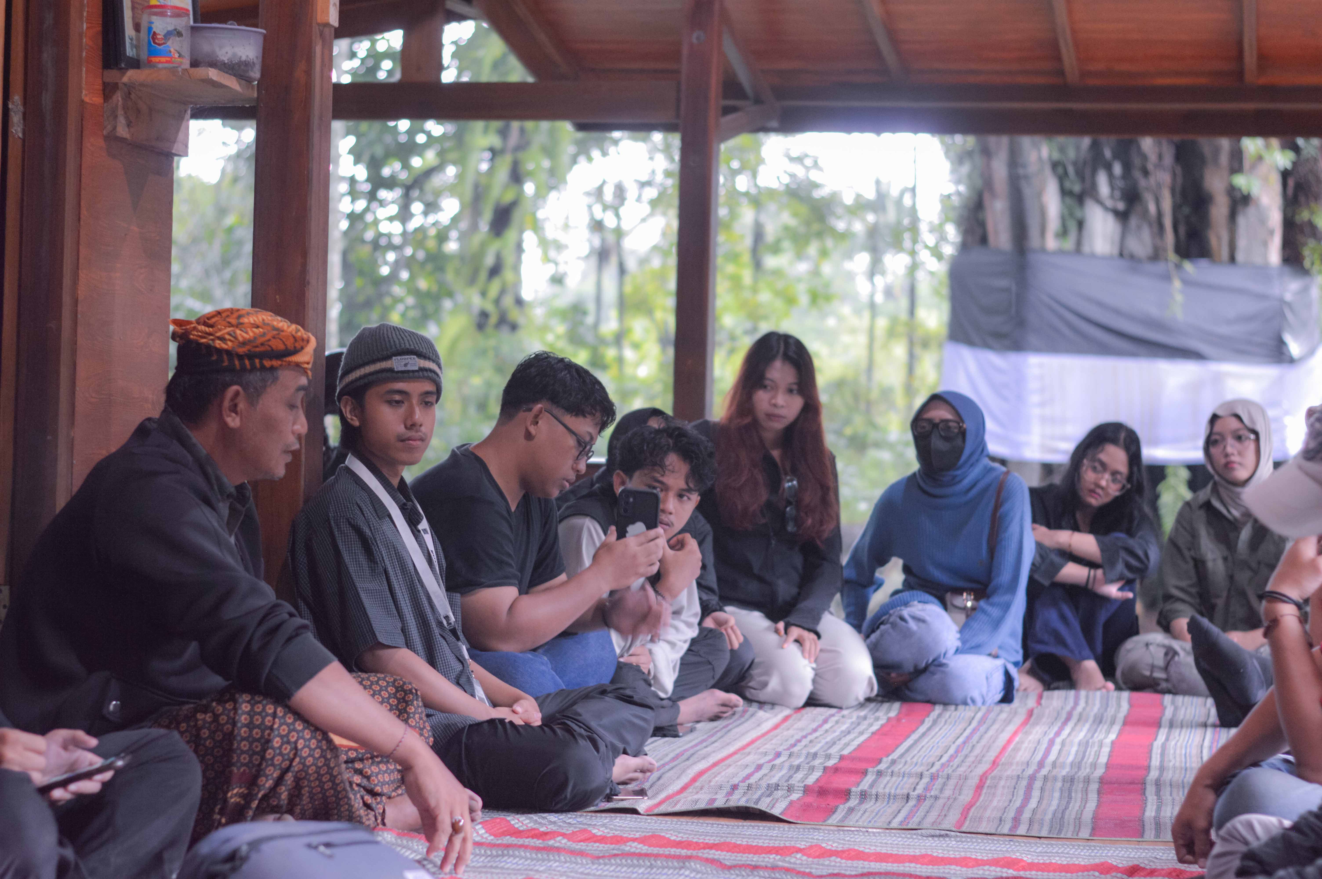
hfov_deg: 27.0
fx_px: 2752
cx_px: 661
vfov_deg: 18.1
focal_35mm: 75
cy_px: 440
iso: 400
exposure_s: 1/30
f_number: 2.2
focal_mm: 50
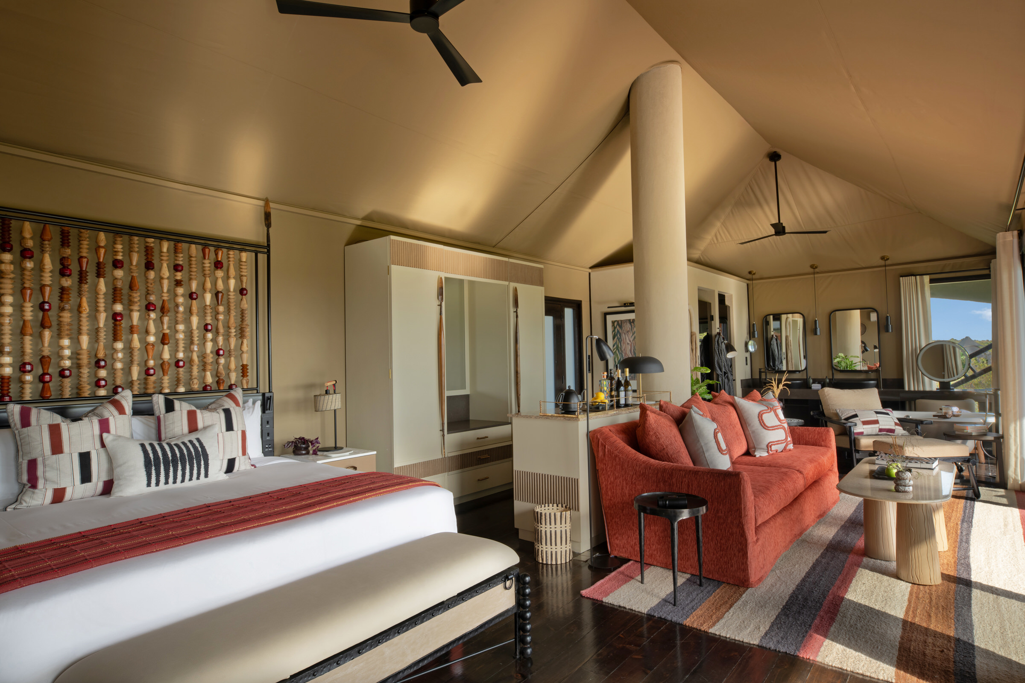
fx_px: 569
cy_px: 342
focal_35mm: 20
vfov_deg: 61.9
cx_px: 512
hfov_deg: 84.0
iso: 200
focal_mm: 20
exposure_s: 1/125
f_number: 16
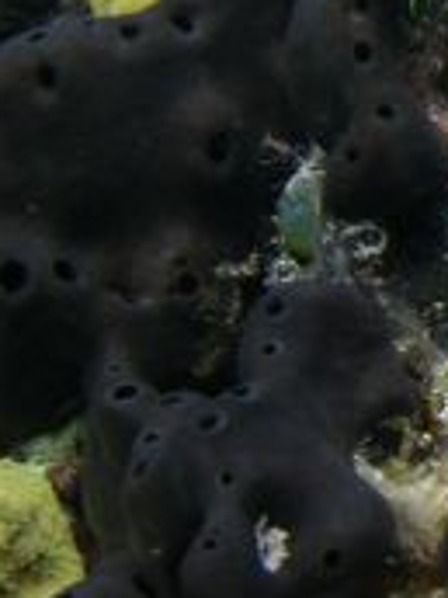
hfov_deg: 10.2
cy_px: 243
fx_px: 2433
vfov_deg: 14.0
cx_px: 660
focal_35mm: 141
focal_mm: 6.3
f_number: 3.3
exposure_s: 1/100
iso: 64
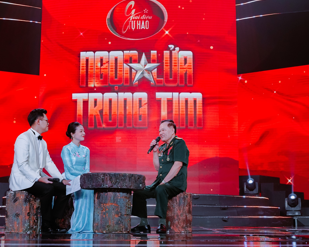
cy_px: 123
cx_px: 143
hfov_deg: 28.3
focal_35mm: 67
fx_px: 613
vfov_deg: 22.8
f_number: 5.6
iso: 2000
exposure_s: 1/125
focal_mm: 59
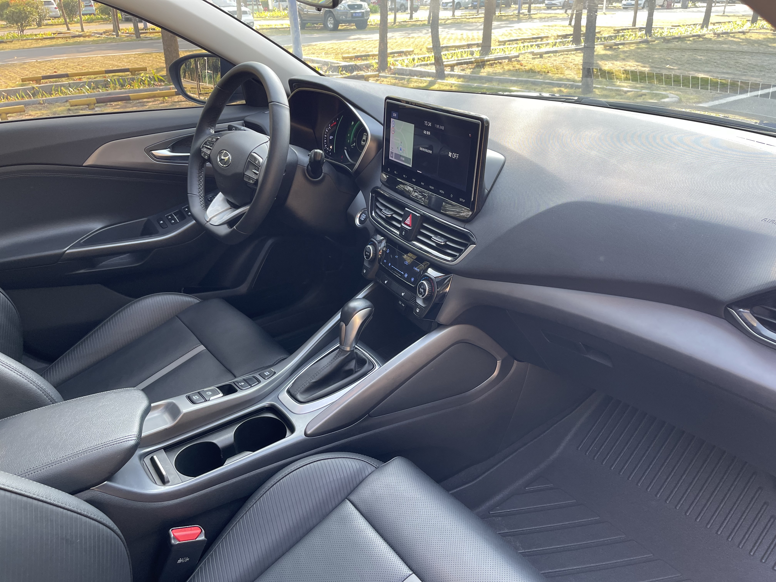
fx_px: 583
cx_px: 388
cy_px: 291
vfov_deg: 53.1
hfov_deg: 67.3
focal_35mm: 26
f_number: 1.6
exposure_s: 1/121
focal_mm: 5.1
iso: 80
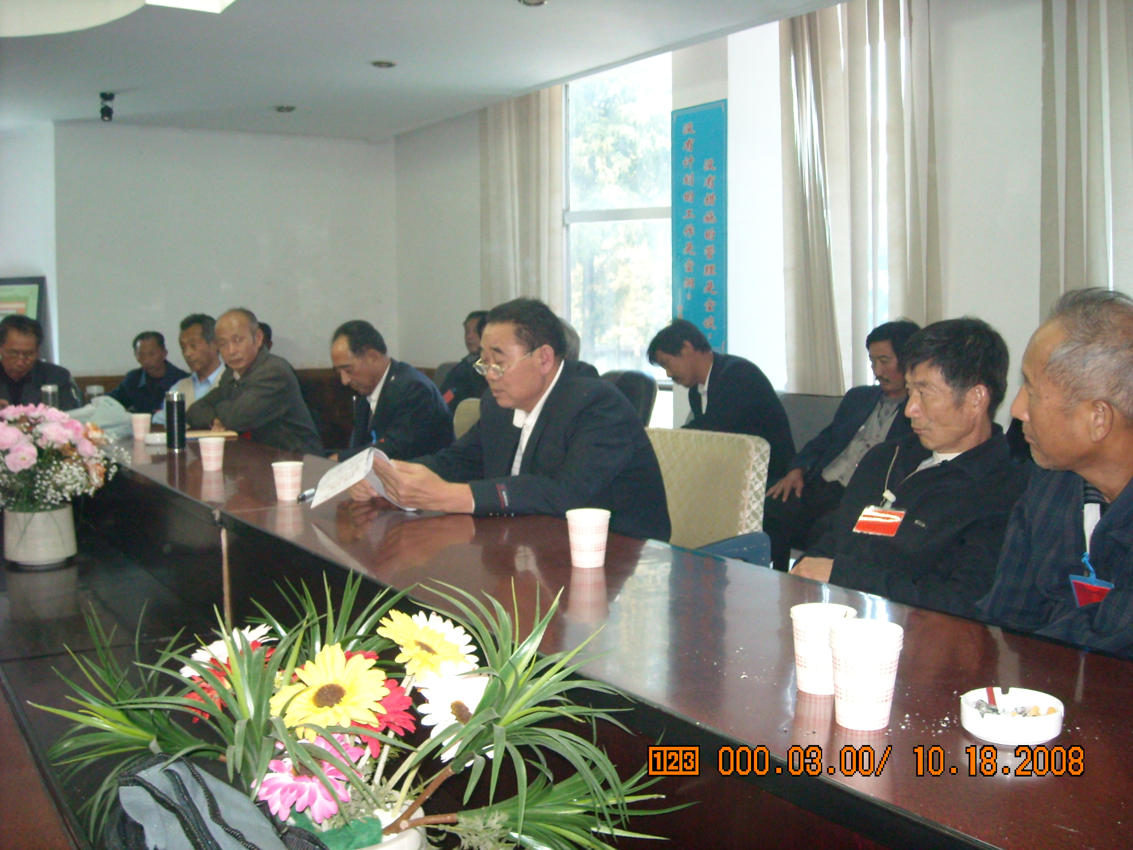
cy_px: 425
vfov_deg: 40.7
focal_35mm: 35
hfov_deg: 52.6
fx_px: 1146
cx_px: 566
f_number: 2.8
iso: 400
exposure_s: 1/30
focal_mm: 5.7
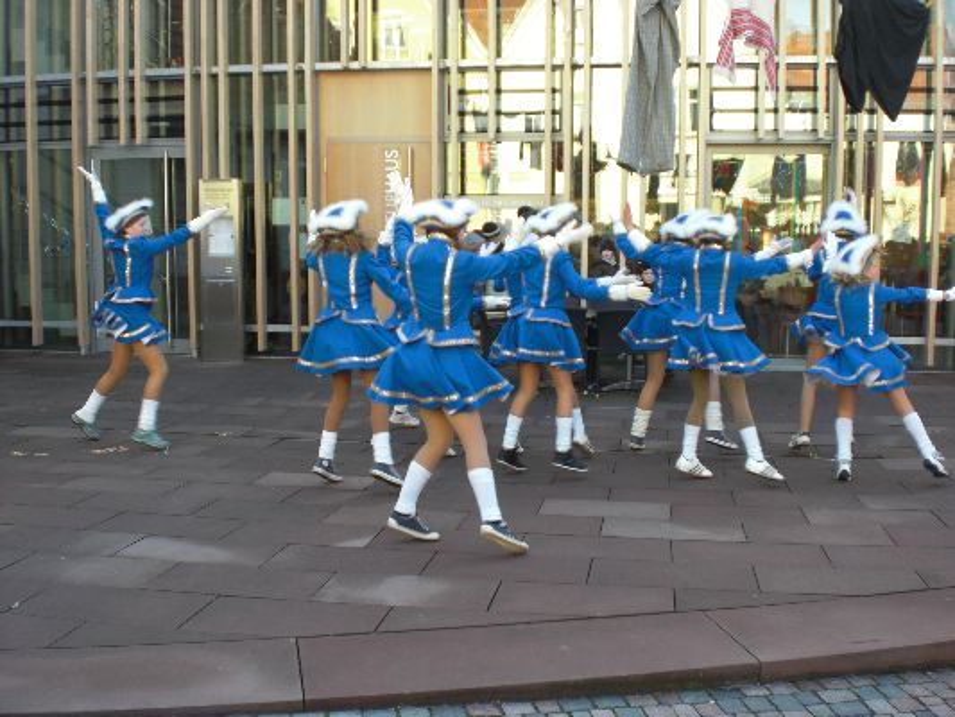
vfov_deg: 37.7
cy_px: 358
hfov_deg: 49.0
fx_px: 1049
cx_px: 478
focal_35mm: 38
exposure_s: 1/100
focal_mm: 6.3
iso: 64
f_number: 3.1
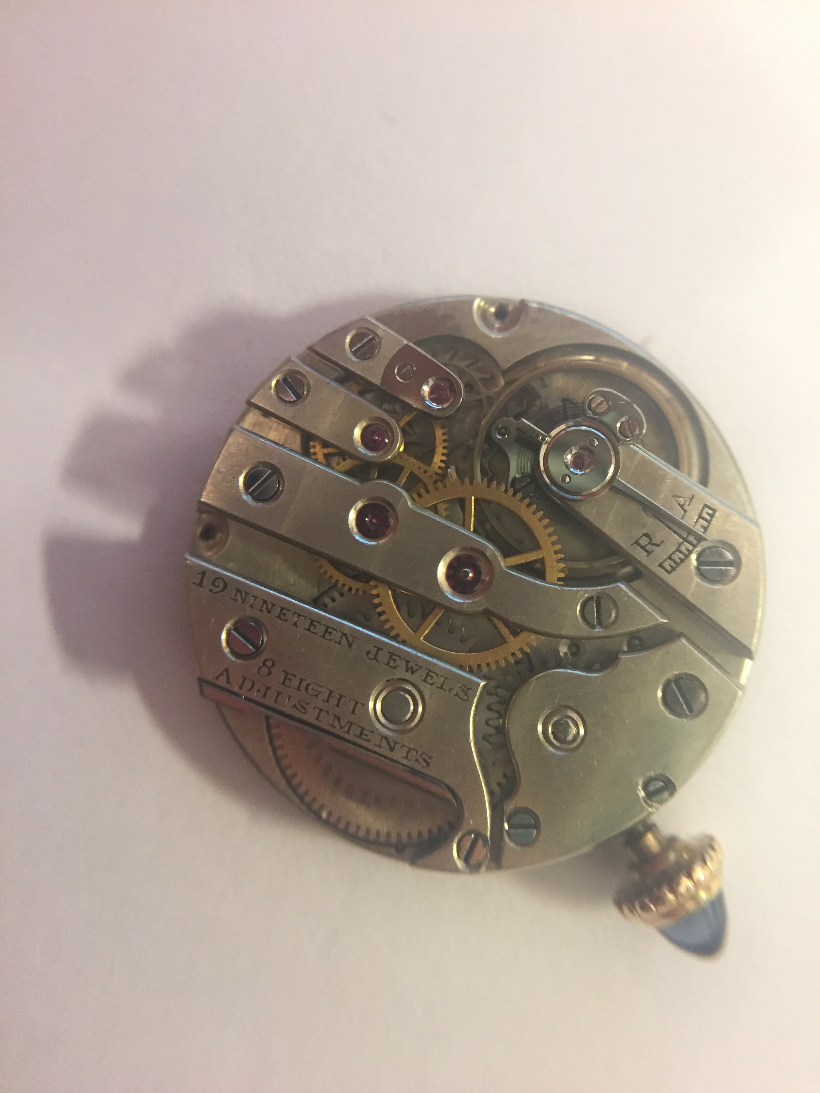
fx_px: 916
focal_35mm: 29
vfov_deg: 61.7
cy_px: 546
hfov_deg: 48.2
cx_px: 410
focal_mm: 4.15
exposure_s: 1/25
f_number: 2.2
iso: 250
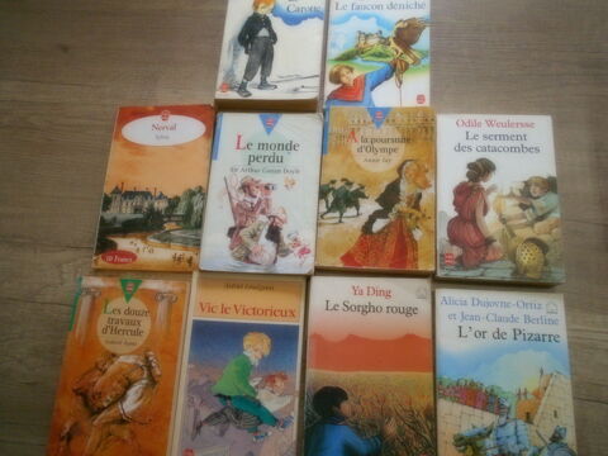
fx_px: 457
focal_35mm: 26
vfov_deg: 53.1
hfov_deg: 67.3
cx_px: 304
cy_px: 228
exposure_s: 1/30
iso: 400
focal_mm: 4.6
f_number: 3.2
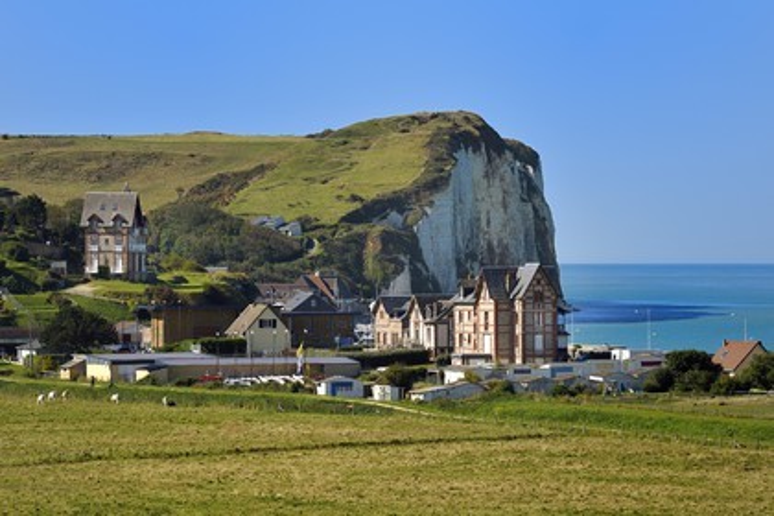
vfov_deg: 6.9
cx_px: 387
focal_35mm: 200
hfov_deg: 10.3
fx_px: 4300
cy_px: 258
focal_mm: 200
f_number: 10
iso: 200
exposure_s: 1/320
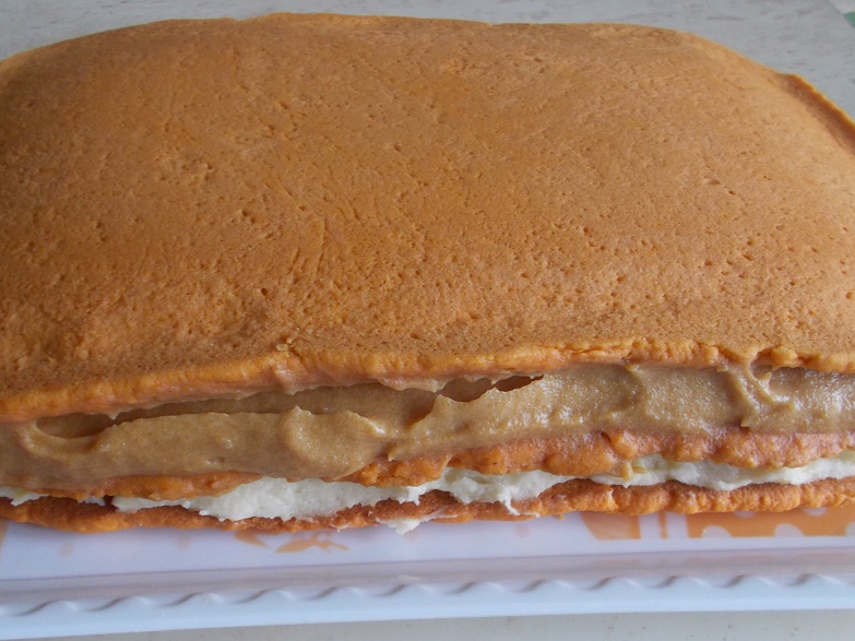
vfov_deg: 41.4
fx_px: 840
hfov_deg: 53.9
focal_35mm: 34
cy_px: 412
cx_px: 402
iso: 200
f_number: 3.2
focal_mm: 4.6
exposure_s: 1/20
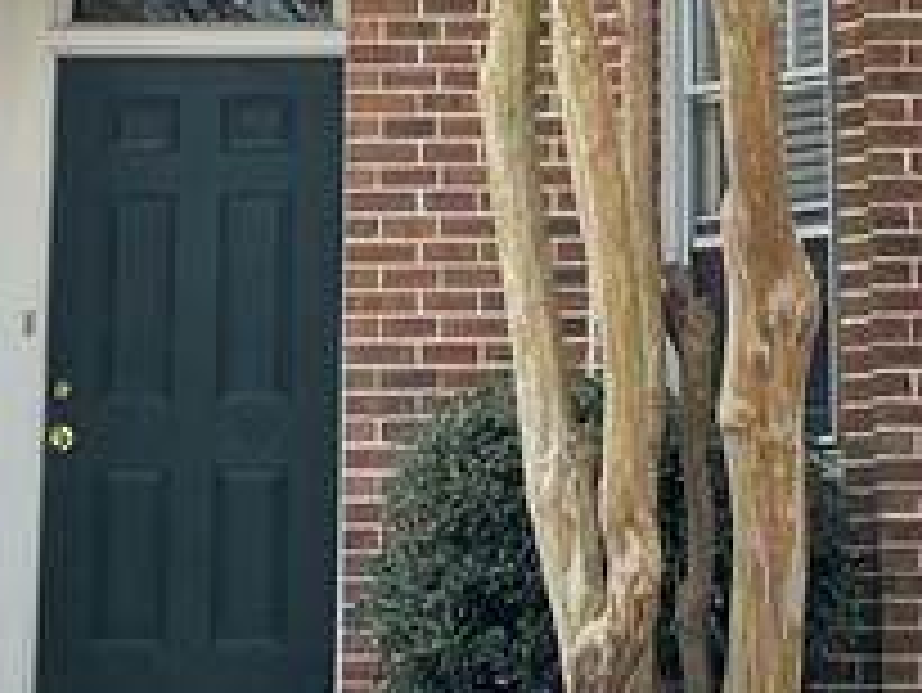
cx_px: 648
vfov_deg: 11.6
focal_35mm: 125
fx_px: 3331
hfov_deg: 15.7
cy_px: -117
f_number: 1.6
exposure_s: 1/376
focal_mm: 5.1
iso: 32
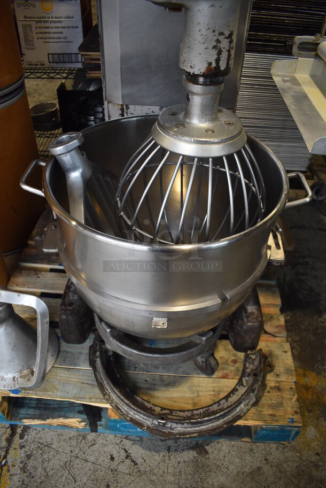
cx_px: 163
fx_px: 366
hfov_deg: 48.0
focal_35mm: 27
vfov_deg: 67.3
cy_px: 244
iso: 800
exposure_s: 1/160
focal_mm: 18
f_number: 3.5
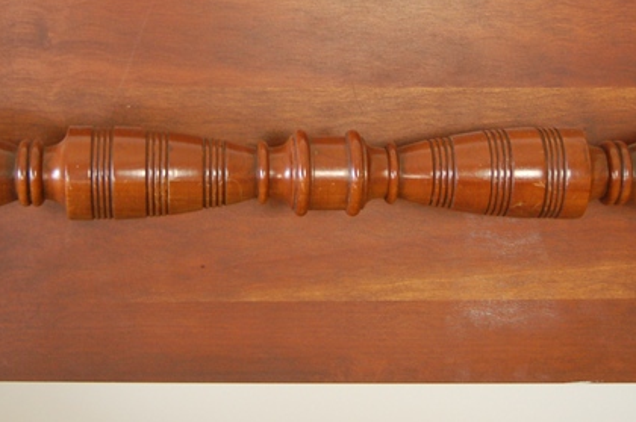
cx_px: 256
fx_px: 1307
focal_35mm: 74
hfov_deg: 27.3
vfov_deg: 18.2
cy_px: 79
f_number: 3.8
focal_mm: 23
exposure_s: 1/30
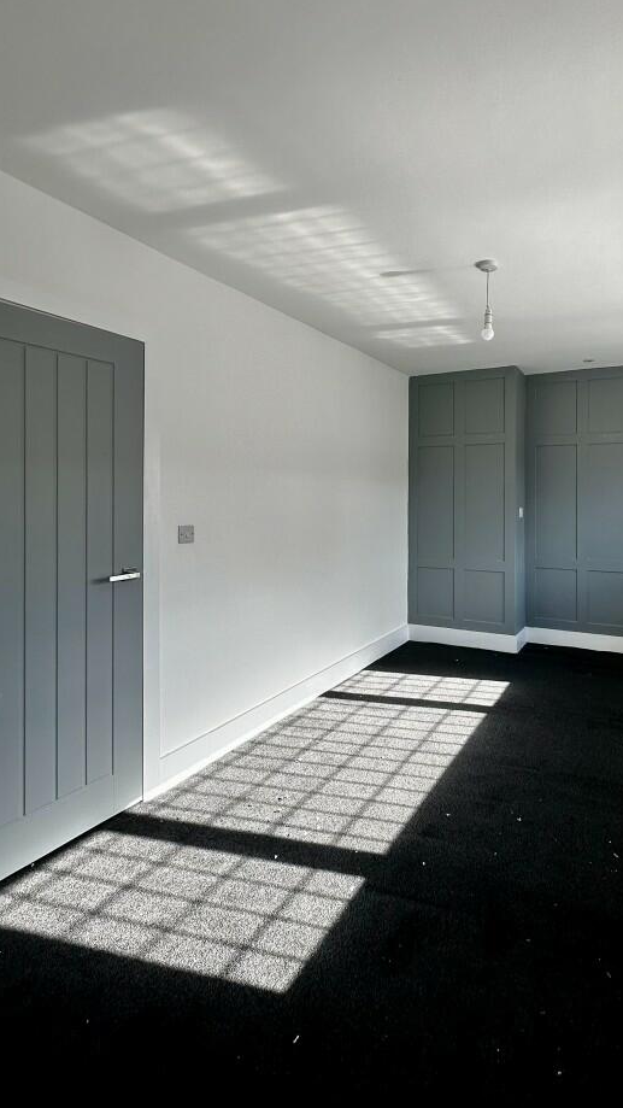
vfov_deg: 95.6
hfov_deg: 61.6
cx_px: 437
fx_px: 499
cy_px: 496
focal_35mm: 17
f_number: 2.2
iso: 40
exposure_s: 1/193
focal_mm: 2.22
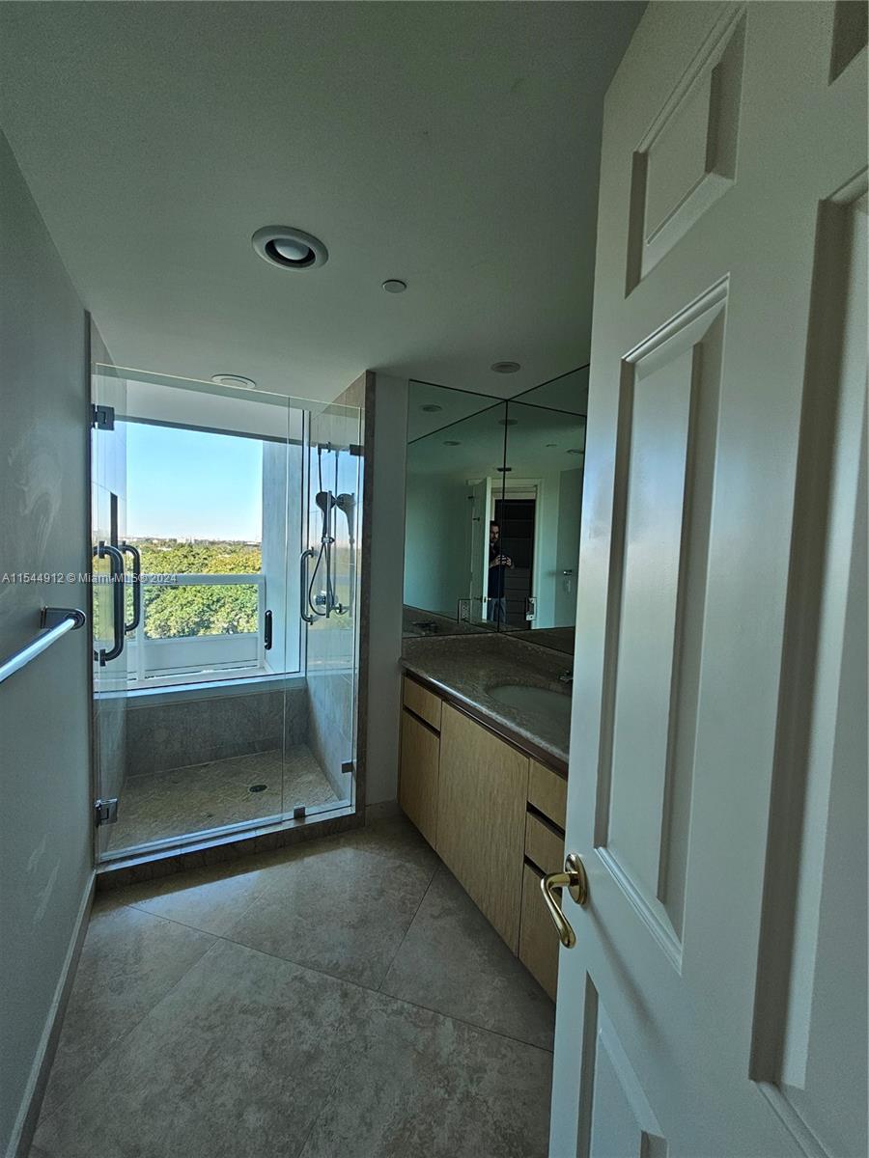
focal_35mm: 13
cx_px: 434
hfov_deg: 89.9
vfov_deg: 106.2
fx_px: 435
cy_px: 579
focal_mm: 2.2
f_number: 2.2
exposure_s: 1/77
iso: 64
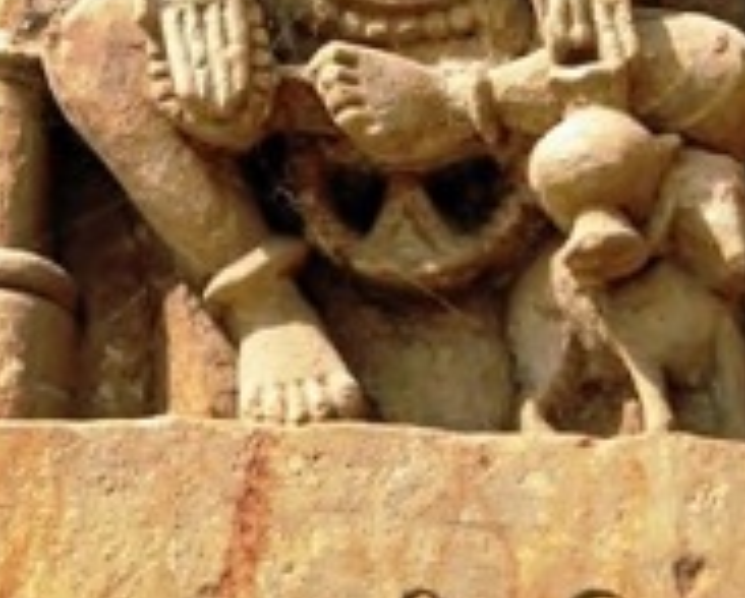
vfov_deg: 7.8
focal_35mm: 198
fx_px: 4373
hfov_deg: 9.7
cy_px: -37
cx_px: 432
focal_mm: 15.1
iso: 112
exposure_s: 1/500
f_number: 4.5
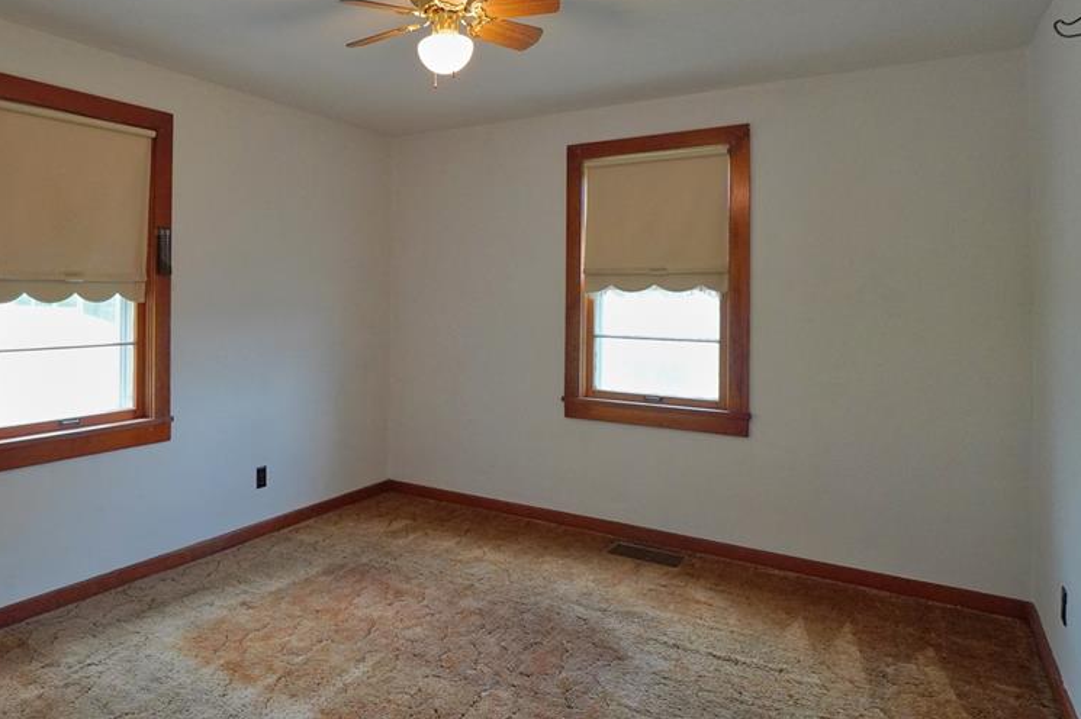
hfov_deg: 74.7
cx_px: 367
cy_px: 287
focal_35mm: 23
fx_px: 681
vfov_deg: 55.3
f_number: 4
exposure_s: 1/160
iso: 1000
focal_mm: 11
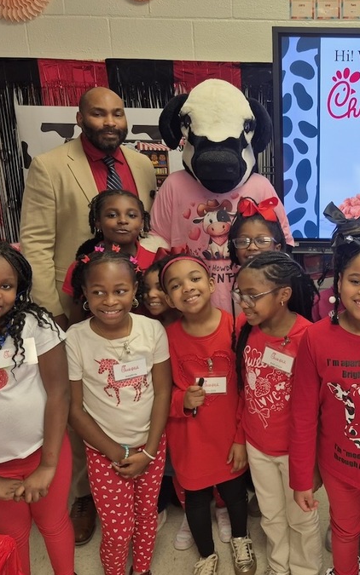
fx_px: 581
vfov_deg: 52.7
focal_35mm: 37
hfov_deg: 32.5
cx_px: 334
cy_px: 265
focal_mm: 5.4
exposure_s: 1/120
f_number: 1.8
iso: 80
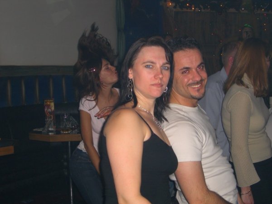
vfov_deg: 25.7
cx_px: 136
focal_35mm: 57
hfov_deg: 33.8
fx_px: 448
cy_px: 102
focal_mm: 11.8
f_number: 3.6
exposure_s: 1/60
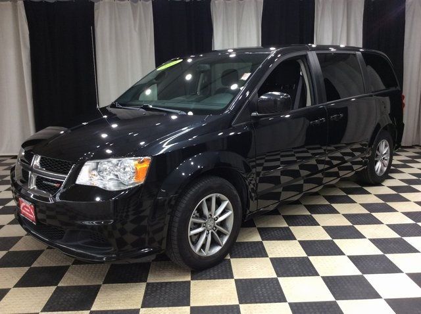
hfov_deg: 56.9
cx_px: 210
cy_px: 157
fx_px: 389
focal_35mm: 32
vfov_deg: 44.1
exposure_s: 1/25
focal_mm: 3.3
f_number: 2.4
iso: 64
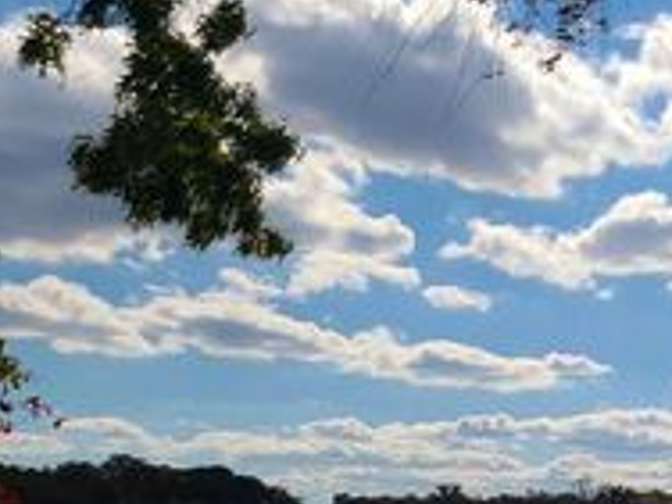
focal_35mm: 69
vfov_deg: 20.0
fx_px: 1339
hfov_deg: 25.0
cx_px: 836
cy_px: 606
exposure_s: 1/6744
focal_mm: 5.4
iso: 40
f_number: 1.8
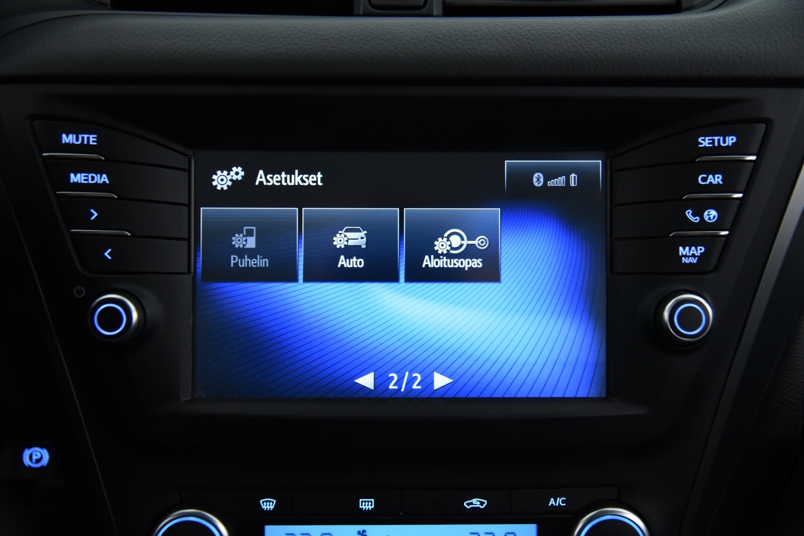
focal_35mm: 44
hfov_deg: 44.5
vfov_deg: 30.5
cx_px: 402
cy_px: 268
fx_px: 983
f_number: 4
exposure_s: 1/50
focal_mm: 44
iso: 4000
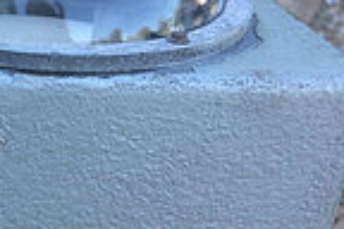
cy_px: 194
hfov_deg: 17.7
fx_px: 1003
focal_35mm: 105
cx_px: -155
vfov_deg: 13.0
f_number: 2.2
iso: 32
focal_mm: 4.15
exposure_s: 1/101
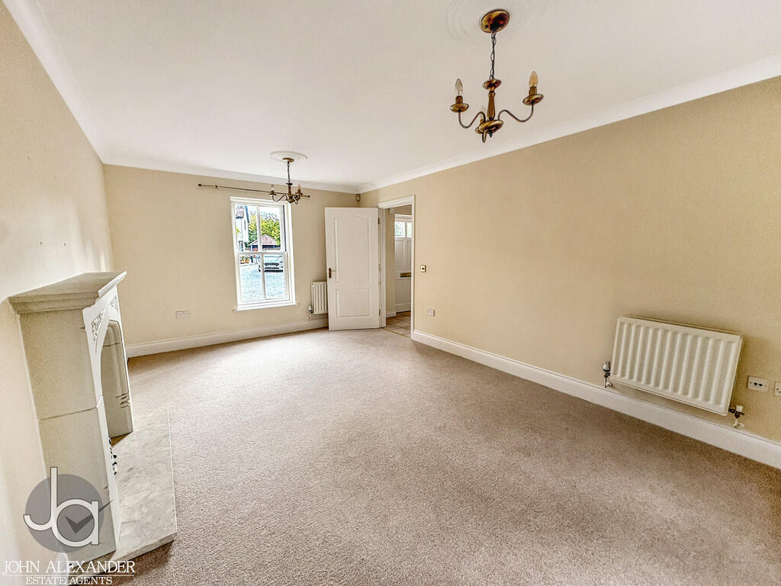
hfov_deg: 102.1
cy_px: 293
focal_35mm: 14
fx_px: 316
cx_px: 390
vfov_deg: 85.7
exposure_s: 1/99
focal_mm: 2.22
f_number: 2.2
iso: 200
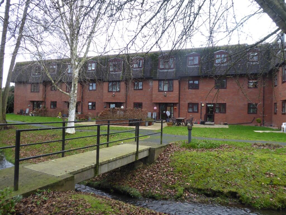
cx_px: 143
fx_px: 207
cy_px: 108
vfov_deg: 54.9
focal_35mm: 25
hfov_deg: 69.4
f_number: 3.3
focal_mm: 4.3
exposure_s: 1/60
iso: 125
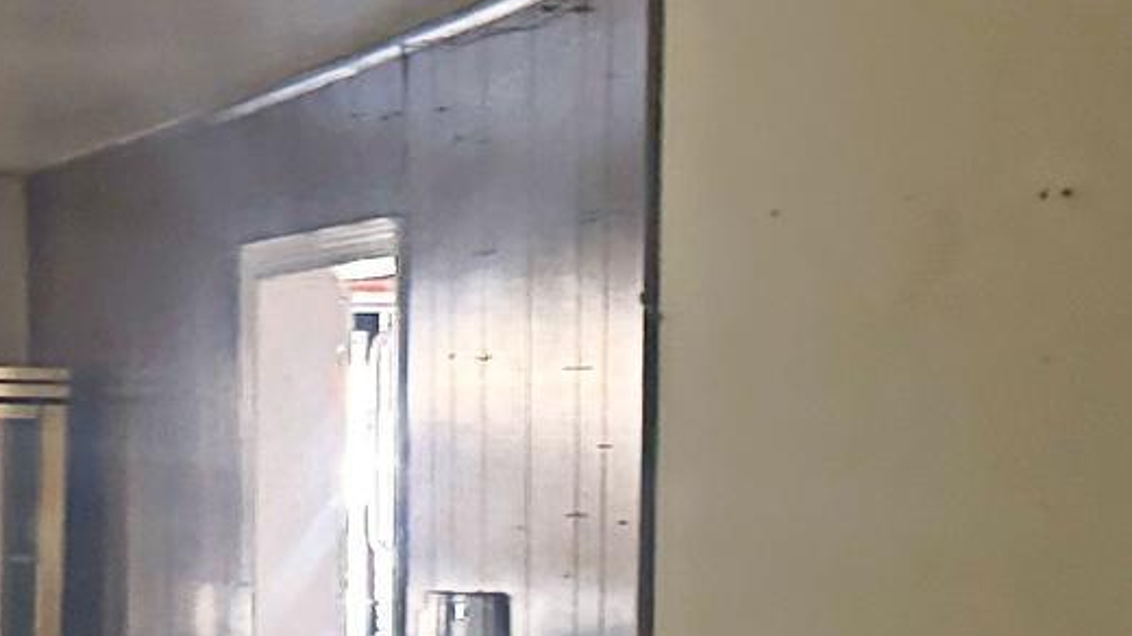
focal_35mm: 103
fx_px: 3090
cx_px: 248
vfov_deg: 11.5
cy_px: 732
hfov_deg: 20.6
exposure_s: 1/30
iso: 1000
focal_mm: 6.86
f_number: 1.78
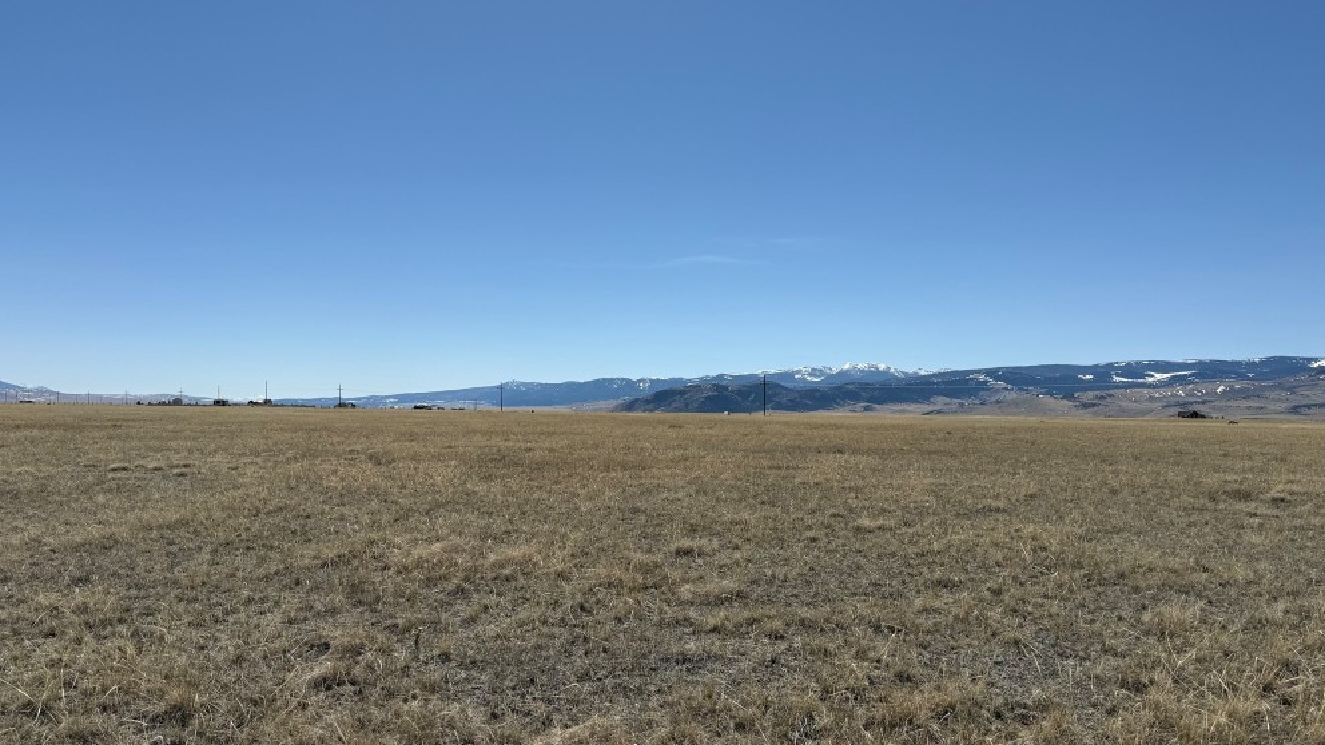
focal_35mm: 27
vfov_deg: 42.6
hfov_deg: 69.9
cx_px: 657
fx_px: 949
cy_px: 458
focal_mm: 6.76
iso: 80
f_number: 1.78
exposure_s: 1/10309
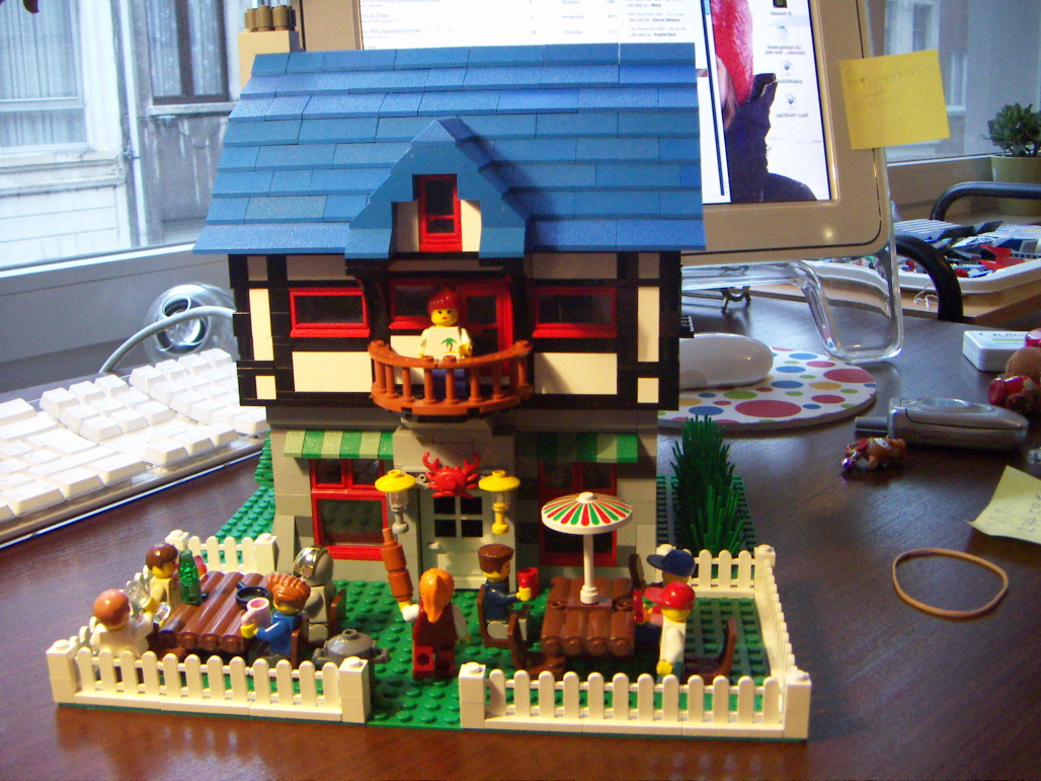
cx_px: 520
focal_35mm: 36
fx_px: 1083
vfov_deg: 39.7
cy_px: 390
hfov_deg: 51.4
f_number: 2.8
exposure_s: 1/25
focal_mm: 4.7
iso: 200
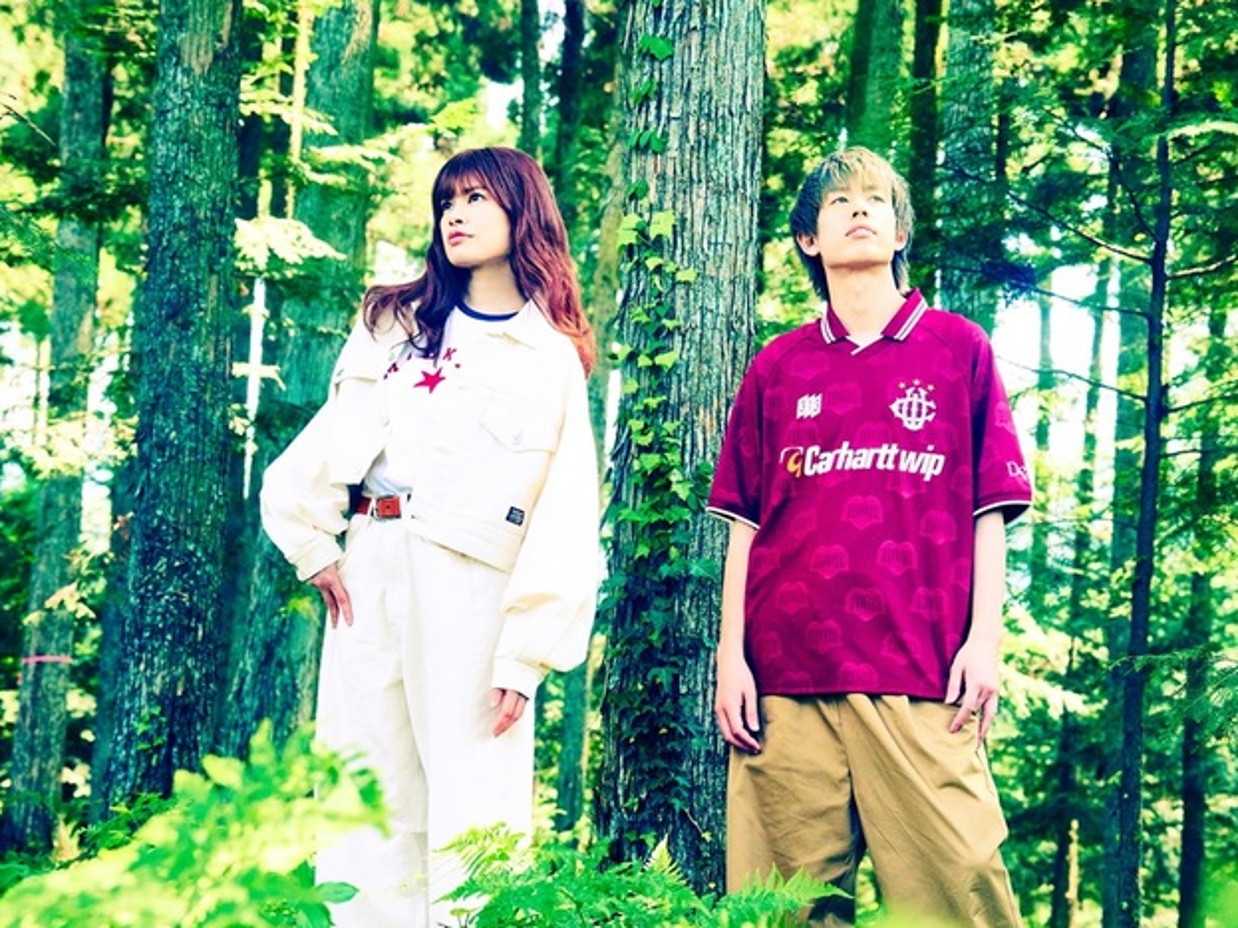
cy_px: 467
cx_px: 630
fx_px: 3290
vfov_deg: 16.1
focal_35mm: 92
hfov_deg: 21.3
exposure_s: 1/750
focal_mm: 84
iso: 5000
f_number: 8
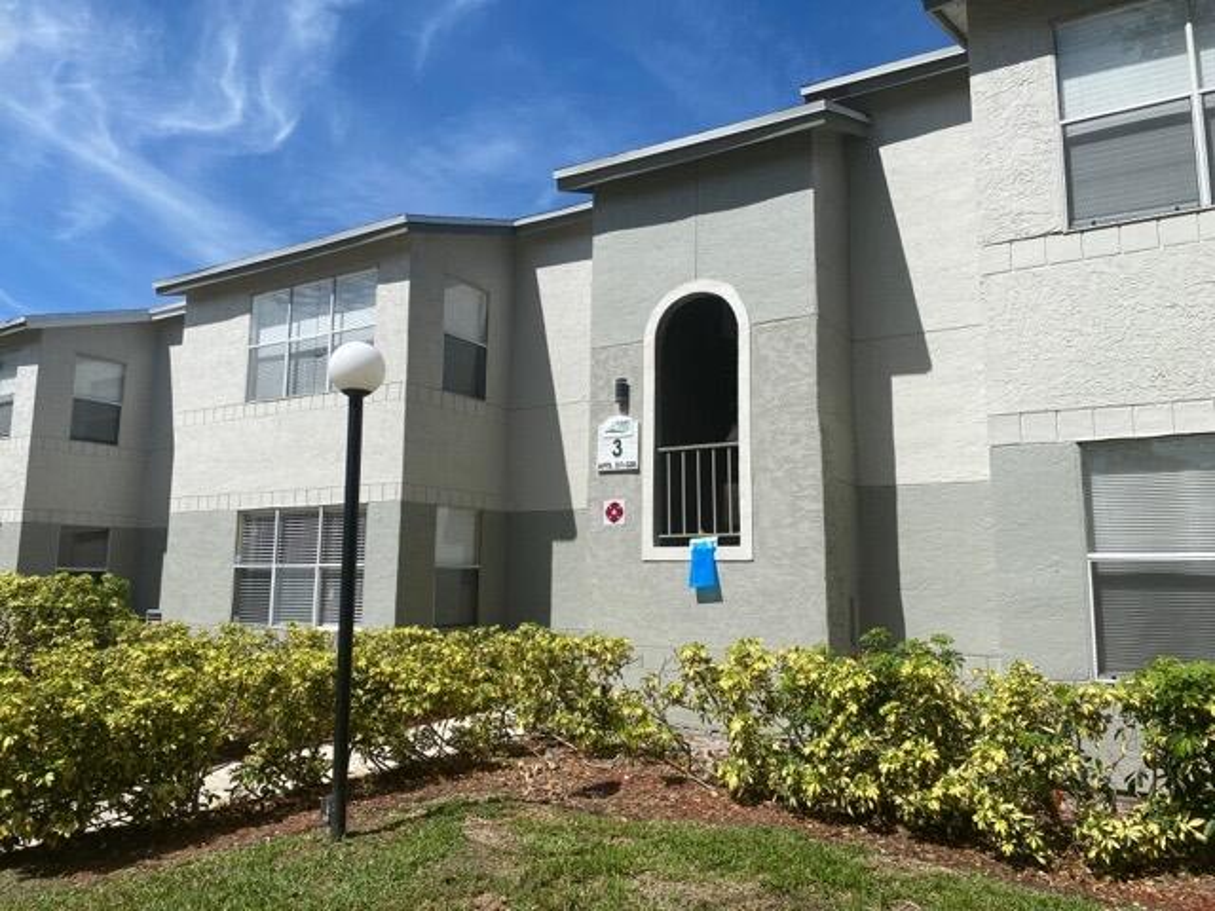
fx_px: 913
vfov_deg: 53.1
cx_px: 608
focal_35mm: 26
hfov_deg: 67.3
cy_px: 456
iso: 32
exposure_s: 1/5025
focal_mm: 4.25
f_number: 1.8
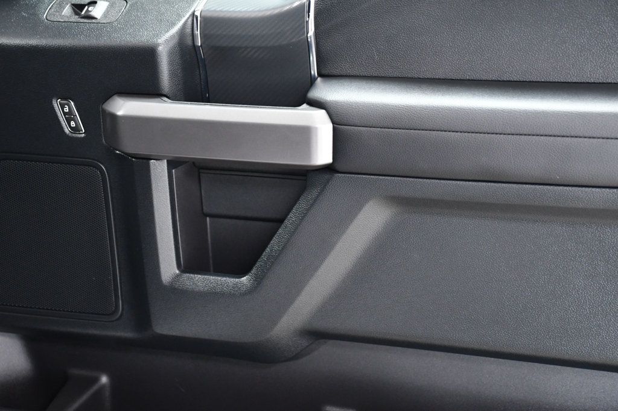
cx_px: 309
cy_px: 206
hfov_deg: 30.1
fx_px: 1150
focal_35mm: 67
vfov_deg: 20.3
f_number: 4.5
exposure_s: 1/80
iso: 2500
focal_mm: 45
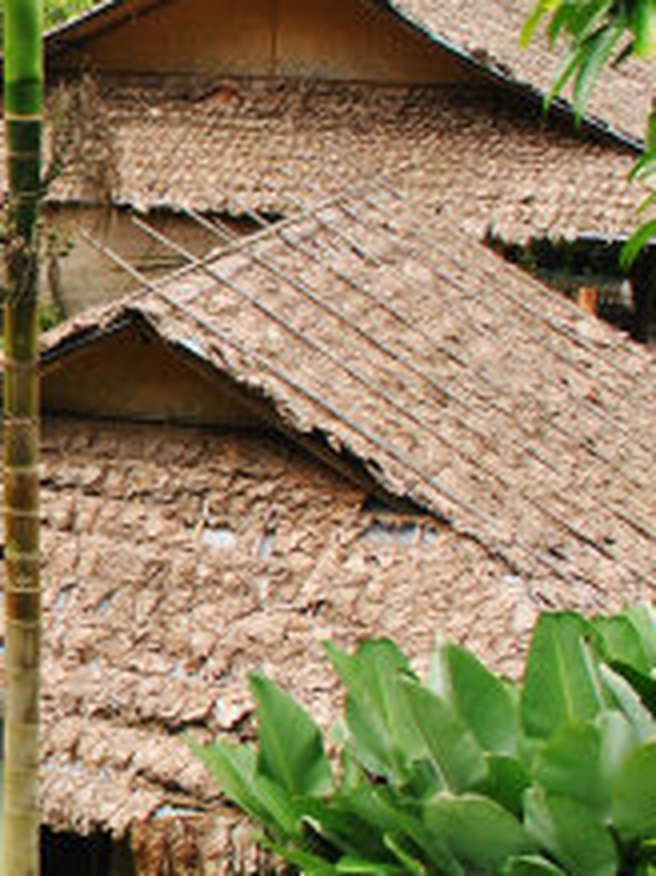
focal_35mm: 89
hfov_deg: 14.8
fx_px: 2251
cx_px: -468
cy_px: 396
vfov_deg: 22.0
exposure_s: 1/160
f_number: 6.3
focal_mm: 22
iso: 100
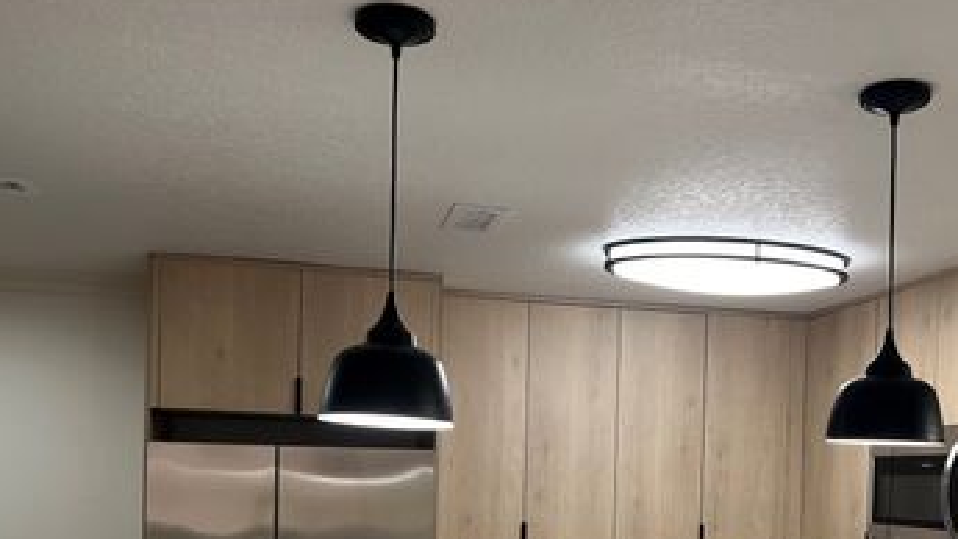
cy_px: 501
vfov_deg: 27.8
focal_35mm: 41
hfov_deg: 49.0
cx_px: 594
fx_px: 1041
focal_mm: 5.7
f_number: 1.5
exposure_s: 1/120
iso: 80
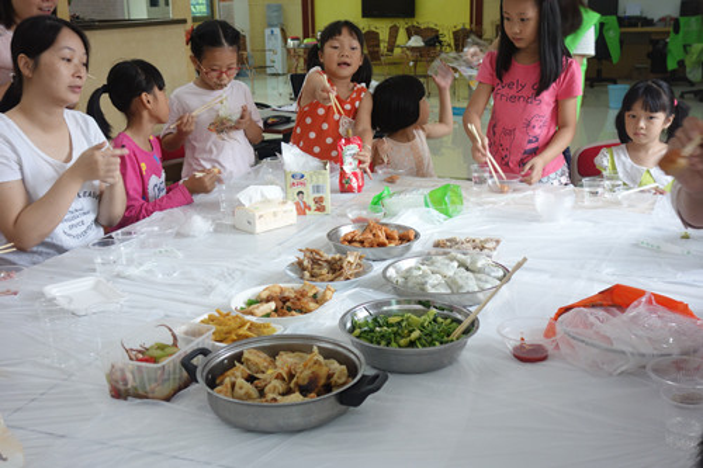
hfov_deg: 44.5
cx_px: 352
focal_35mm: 44
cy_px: 234
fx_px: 859
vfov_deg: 30.5
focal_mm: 16.39
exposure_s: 1/50
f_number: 3.2
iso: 400
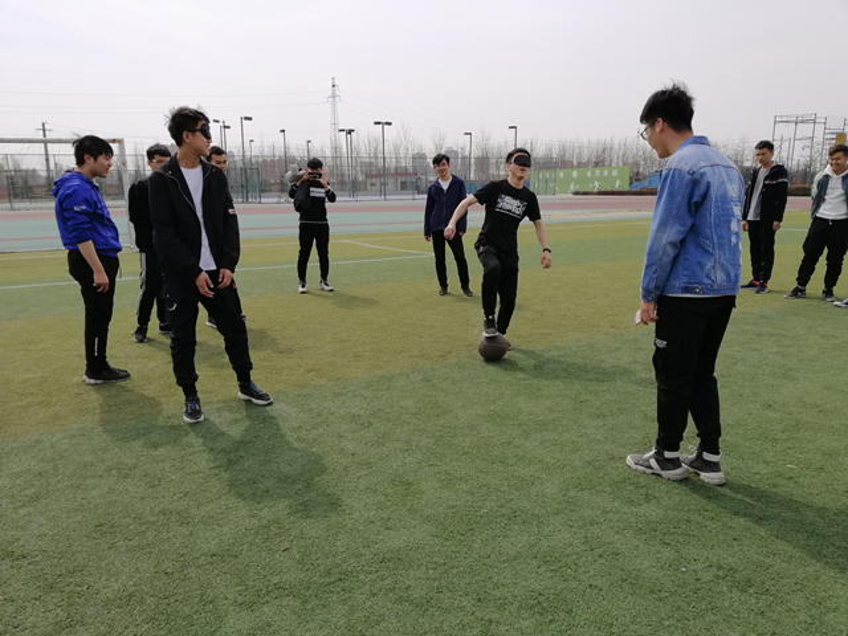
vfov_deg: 53.1
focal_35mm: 26
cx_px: 424
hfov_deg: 67.3
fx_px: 637
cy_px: 318
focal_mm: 3.81
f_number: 2.2
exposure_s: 1/1261
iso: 50
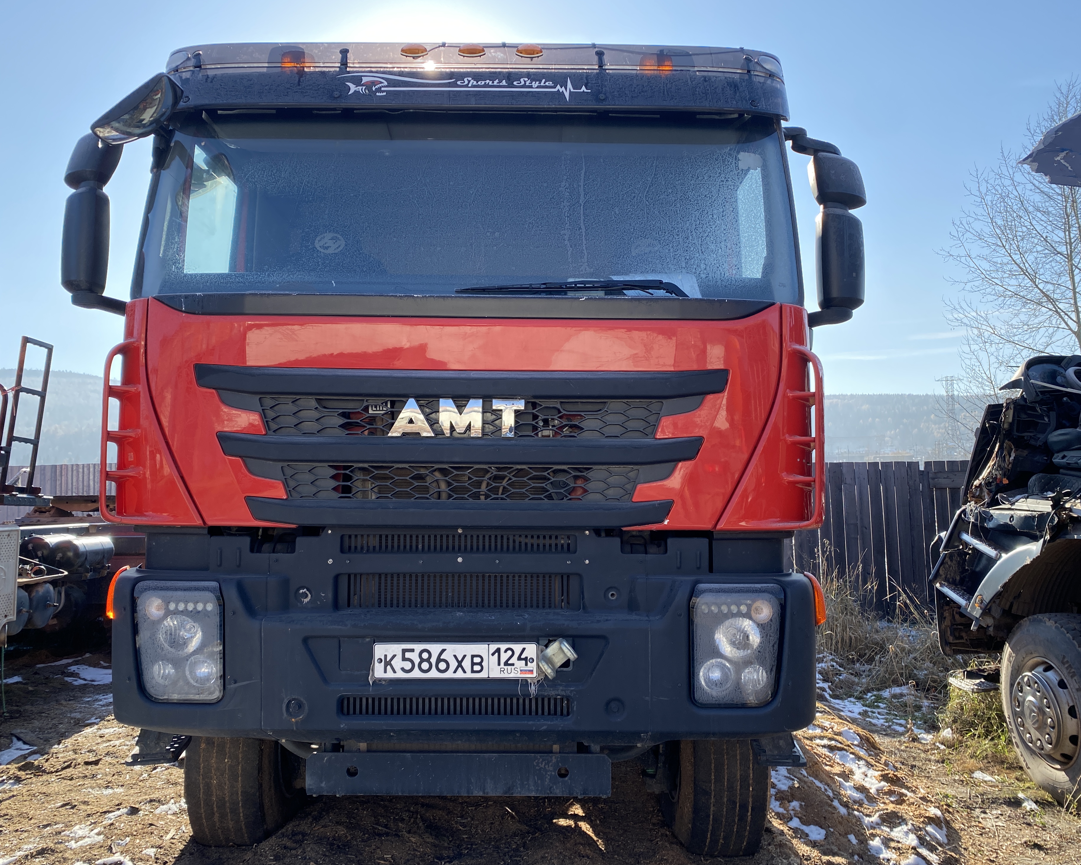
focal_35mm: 28
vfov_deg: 51.5
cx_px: 530
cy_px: 445
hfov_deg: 62.2
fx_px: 896
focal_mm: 4.25
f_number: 1.8
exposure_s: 1/877
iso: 32
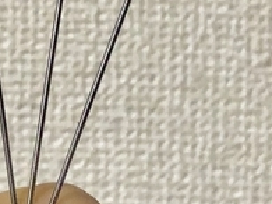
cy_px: -11
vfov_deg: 10.0
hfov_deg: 13.2
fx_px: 1154
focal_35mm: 147
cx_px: -6
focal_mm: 3.99
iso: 100
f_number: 1.8
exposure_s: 1/15
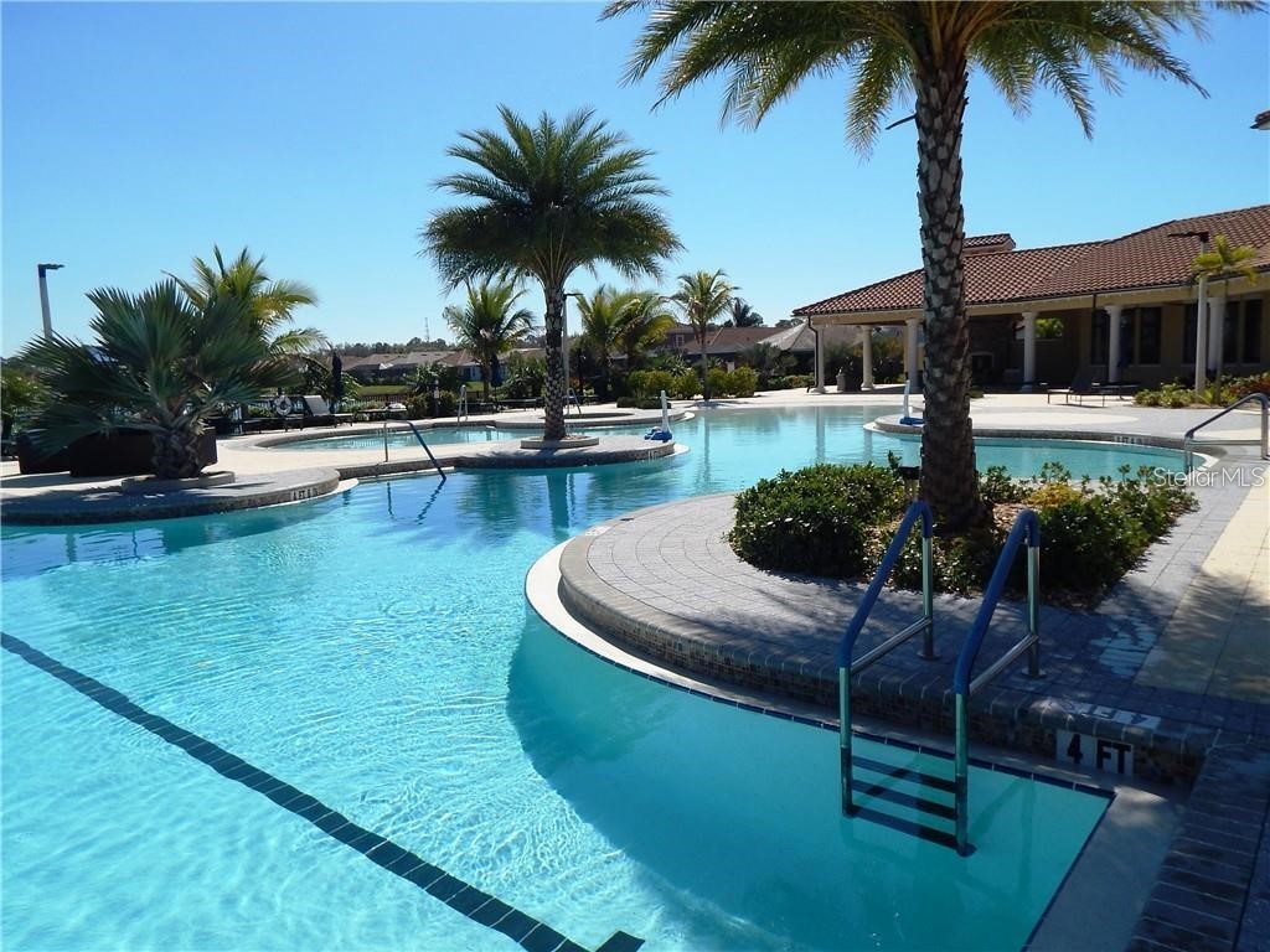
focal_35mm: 25
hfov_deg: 69.4
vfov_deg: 54.9
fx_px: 917
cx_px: 635
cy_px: 476
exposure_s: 1/1000
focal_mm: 4.5
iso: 125
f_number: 6.1
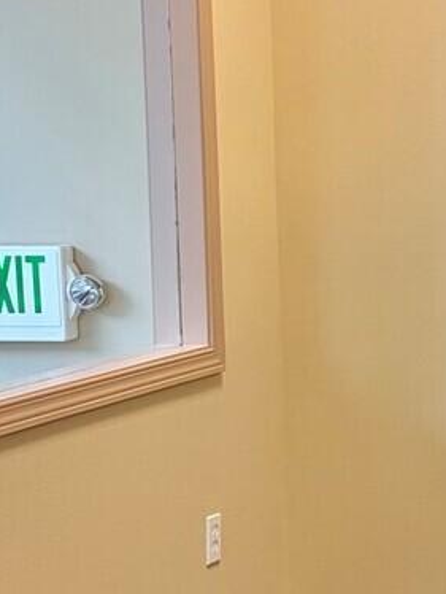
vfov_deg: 19.6
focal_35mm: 100
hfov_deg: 14.2
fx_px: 1716
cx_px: 575
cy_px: 316
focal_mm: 5.96
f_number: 1.6
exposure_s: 1/60
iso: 80
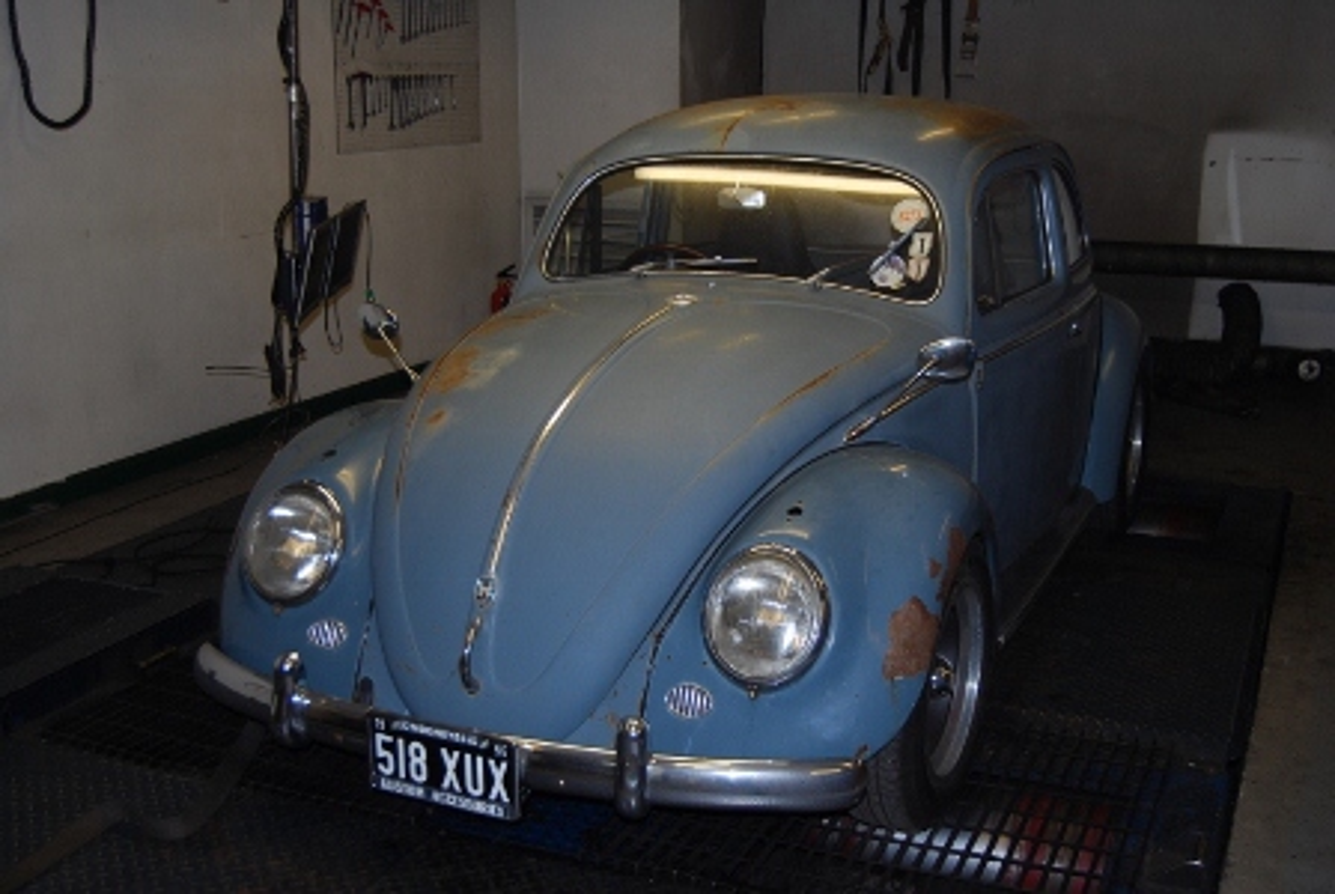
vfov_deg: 34.3
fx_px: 1448
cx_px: 668
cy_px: 447
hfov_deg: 49.5
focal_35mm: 39
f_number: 4.2
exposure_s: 1/60
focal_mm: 26
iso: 200
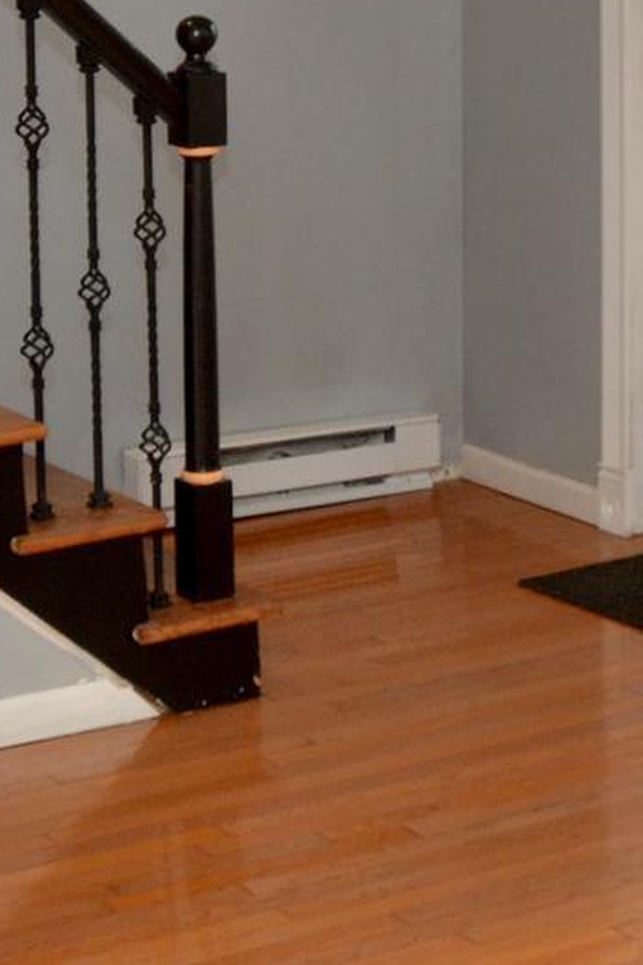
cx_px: 527
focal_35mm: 104
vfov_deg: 19.1
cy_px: 18
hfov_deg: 13.1
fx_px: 2786
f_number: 7.1
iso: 800
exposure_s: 1/100
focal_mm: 18
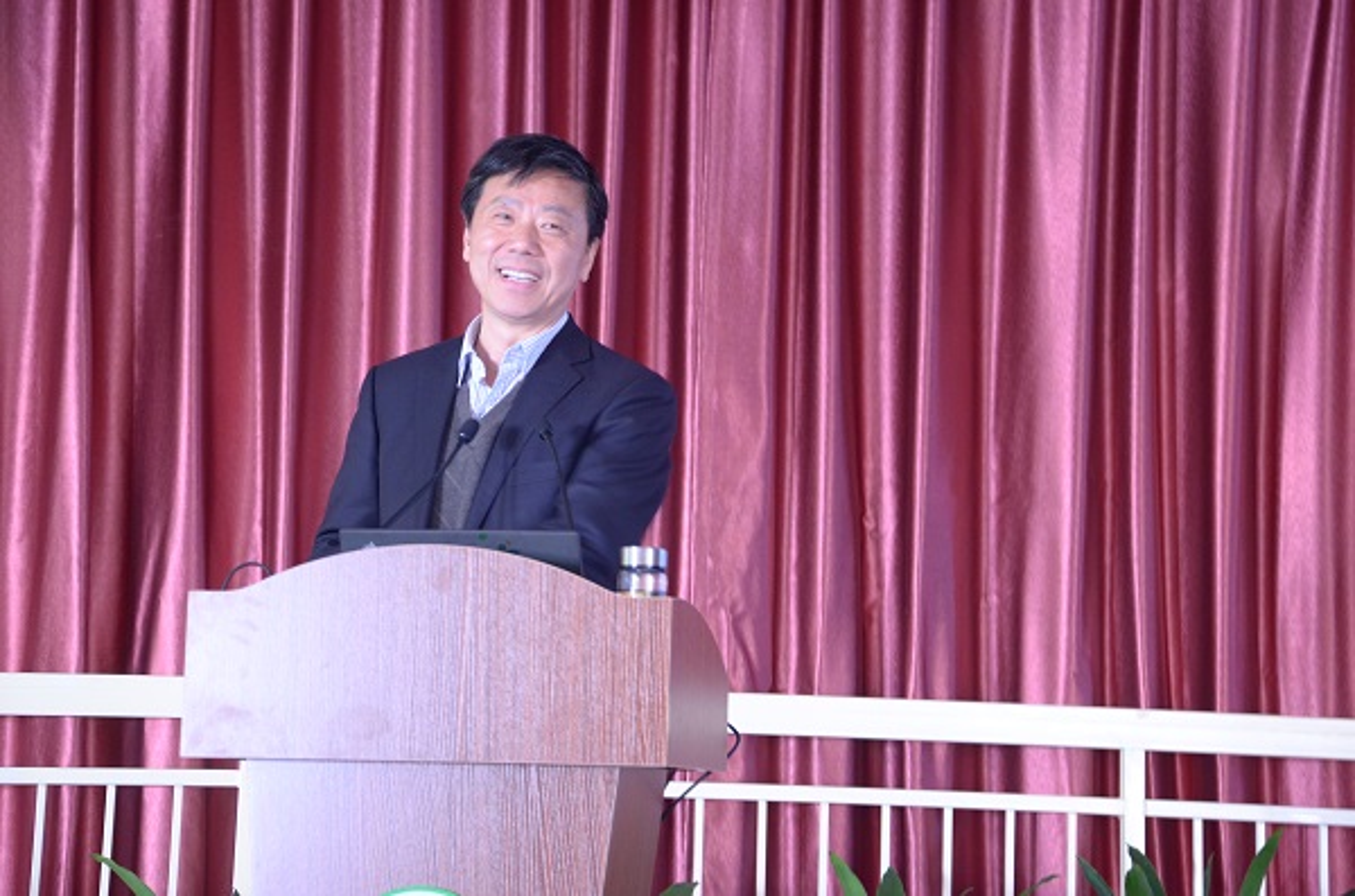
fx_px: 3492
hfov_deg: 22.0
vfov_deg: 14.6
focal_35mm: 93
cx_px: 678
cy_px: 448
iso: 1600
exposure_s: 1/13
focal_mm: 62
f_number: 5.3
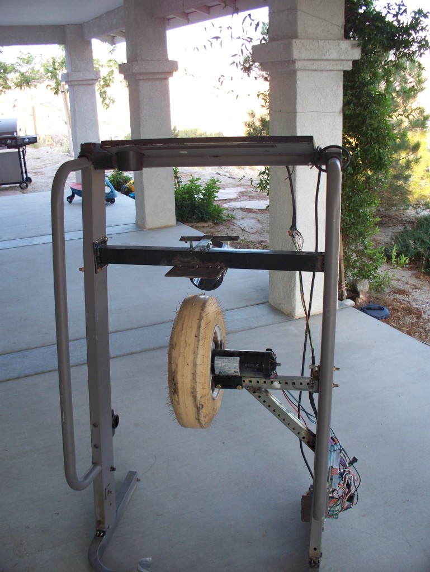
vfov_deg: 51.3
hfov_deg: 39.7
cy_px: 286
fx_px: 595
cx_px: 215
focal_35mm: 36
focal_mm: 7.54
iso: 125
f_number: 2.8
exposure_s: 1/60
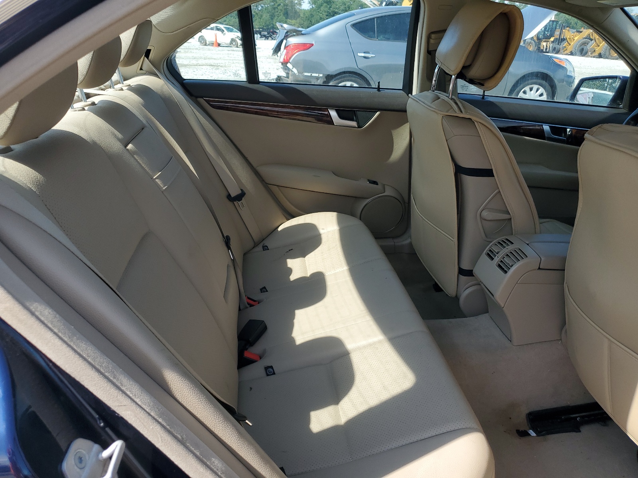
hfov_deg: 67.3
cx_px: 319
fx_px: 479
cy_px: 239
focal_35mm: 26
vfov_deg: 53.1
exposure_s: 1/1000
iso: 50
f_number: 1.5
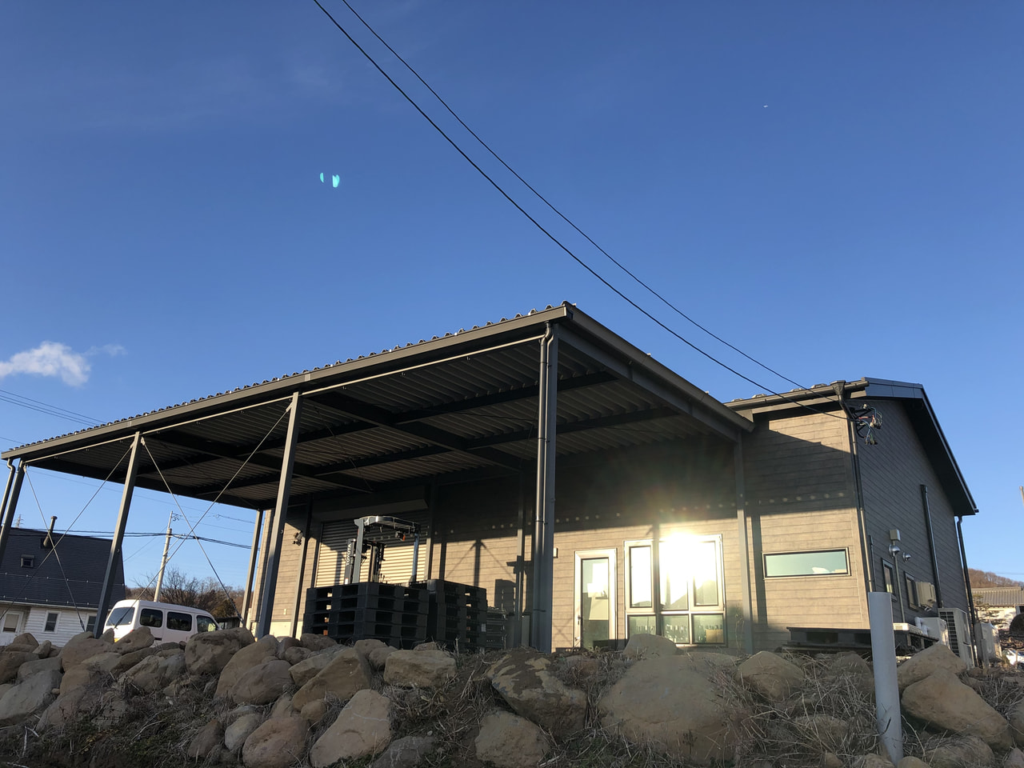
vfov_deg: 49.7
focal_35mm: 28
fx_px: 828
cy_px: 384
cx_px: 512
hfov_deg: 63.4
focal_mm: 3.99
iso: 20
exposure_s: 1/813
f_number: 1.8
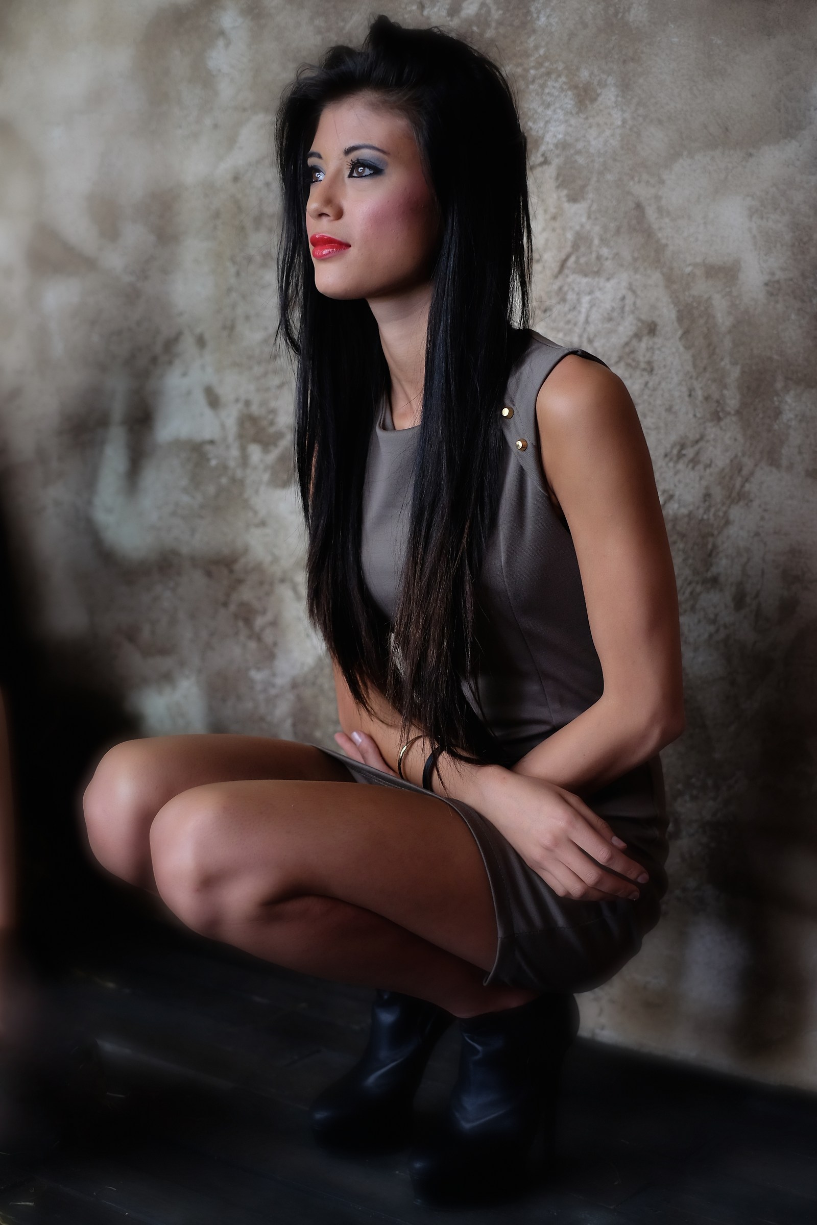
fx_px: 1804
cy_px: 612
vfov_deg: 37.5
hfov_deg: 25.5
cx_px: 408
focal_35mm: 53
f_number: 2
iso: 800
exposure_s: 1/70
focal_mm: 35
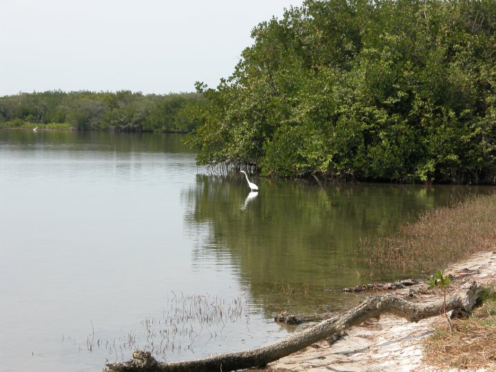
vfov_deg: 12.8
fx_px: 1662
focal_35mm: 116
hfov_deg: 17.0
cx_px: 248
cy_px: 186
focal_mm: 29.5
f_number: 5.3
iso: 100
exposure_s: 1/380
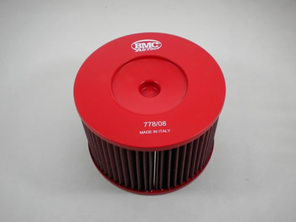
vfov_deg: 34.4
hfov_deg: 44.8
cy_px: 112
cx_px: 150
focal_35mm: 42
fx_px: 359
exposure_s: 1/62.4
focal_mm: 7.4
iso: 104
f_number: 3.5
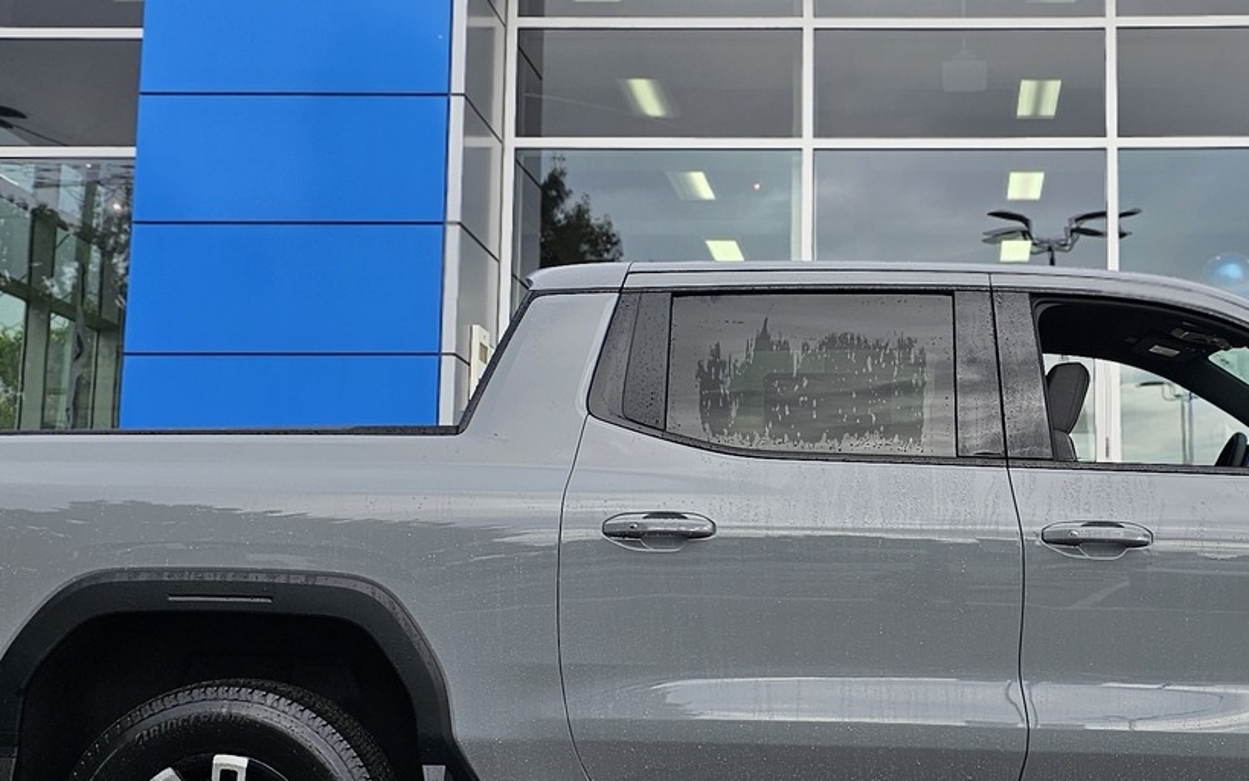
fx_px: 2077
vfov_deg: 21.3
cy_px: 394
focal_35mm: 61
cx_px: 955
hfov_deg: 32.8
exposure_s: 1/267
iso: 10
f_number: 1.7
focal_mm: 6.3
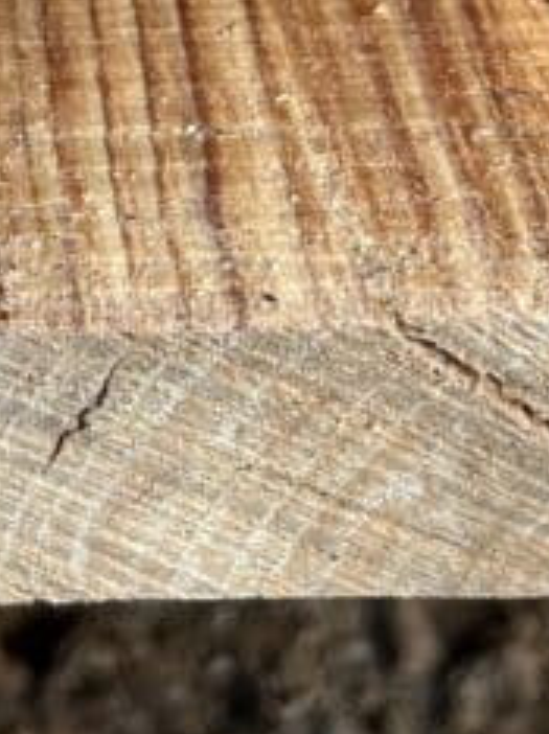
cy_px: -505
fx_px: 2415
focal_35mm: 114
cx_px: -216
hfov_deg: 12.5
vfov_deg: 15.3
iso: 50
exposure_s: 1/657
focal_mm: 5.1
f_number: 1.6
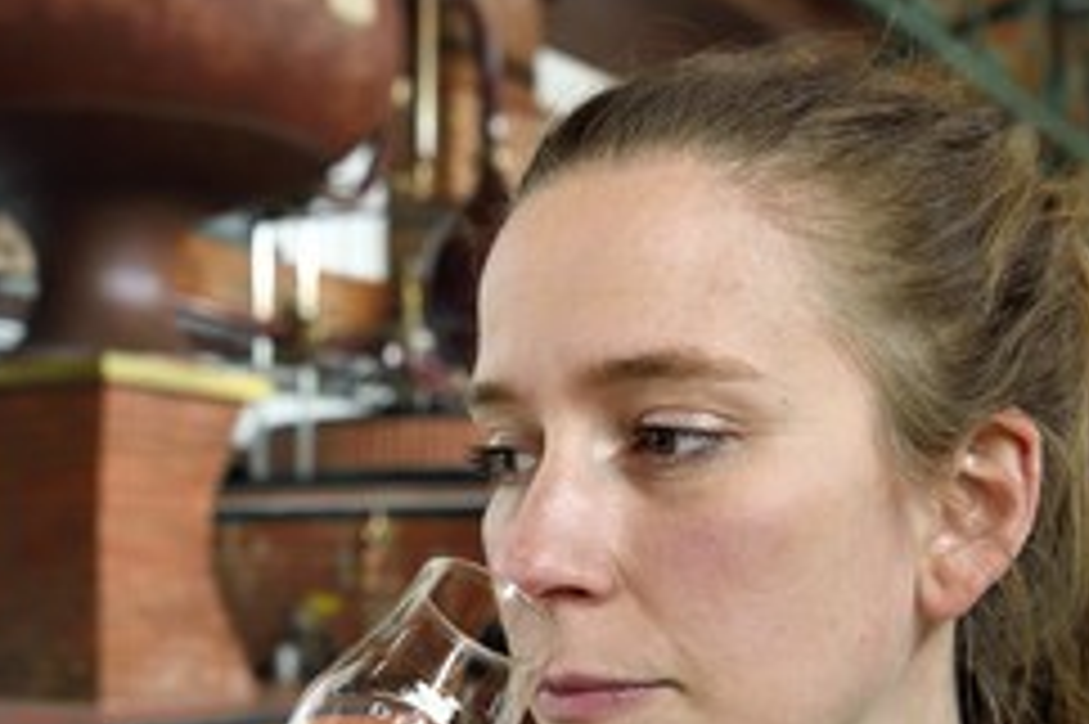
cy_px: 607
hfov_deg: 30.4
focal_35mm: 66
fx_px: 1995
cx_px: 403
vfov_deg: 20.3
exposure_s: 1/80
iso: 1600
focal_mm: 38
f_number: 6.3
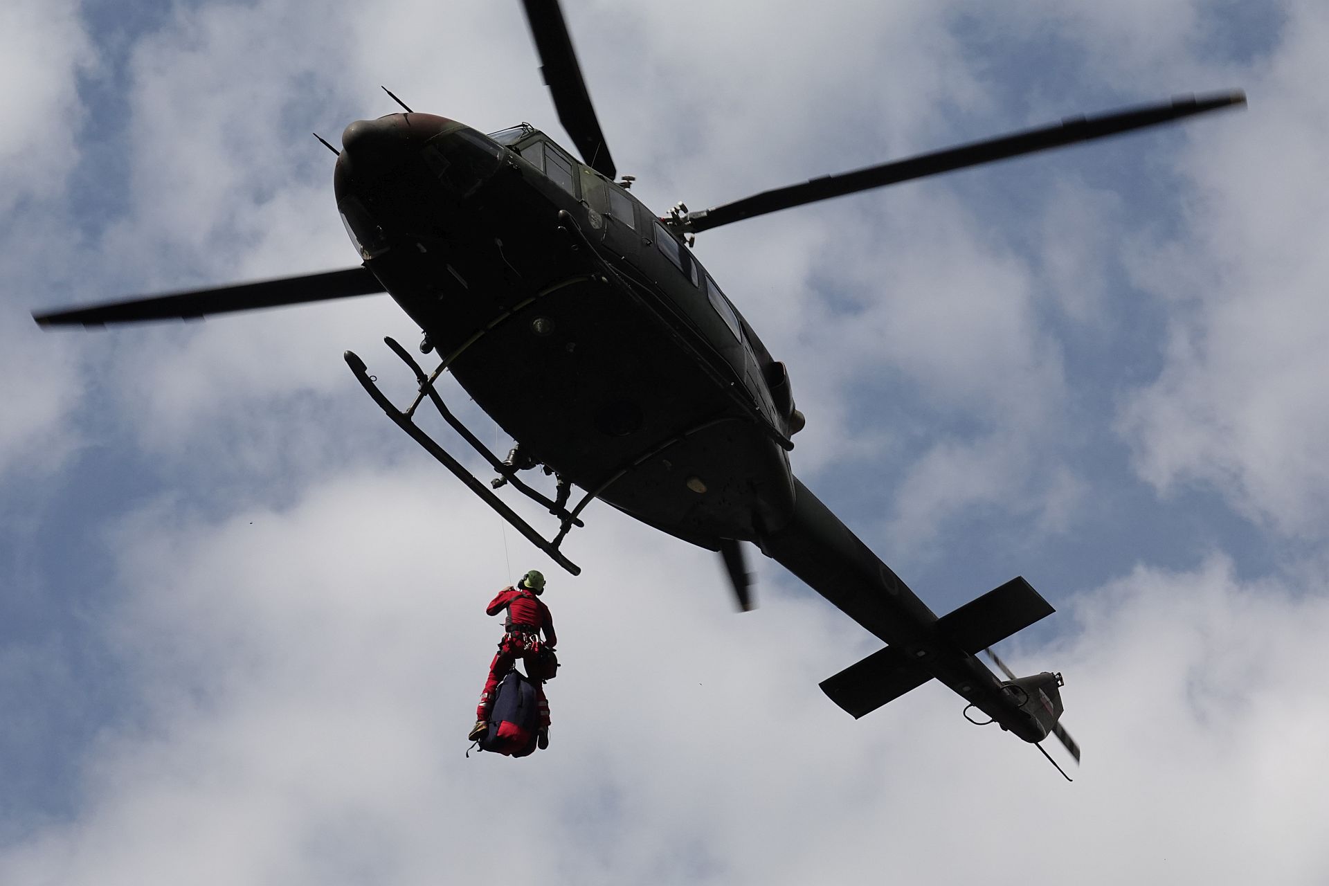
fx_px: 2879
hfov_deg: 26.0
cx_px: 664
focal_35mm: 78
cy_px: 443
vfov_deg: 17.5
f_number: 8
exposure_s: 1/1250
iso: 400
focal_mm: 28.54
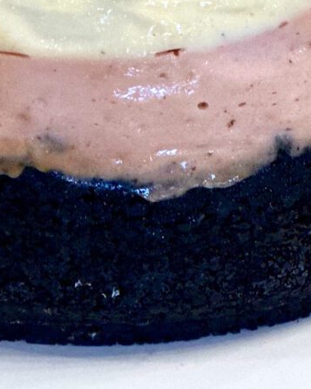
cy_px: -239
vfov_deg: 5.9
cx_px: 77
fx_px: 3720
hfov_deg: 4.8
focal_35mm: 323
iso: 200
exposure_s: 1/120
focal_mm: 9
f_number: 2.8
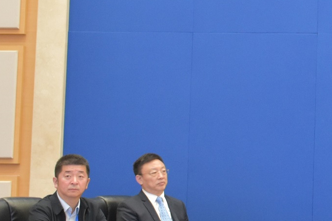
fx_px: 1260
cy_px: 47
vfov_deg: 10.0
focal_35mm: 137
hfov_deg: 13.8
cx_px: 547
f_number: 6.3
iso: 1600
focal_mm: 27
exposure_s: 1/15
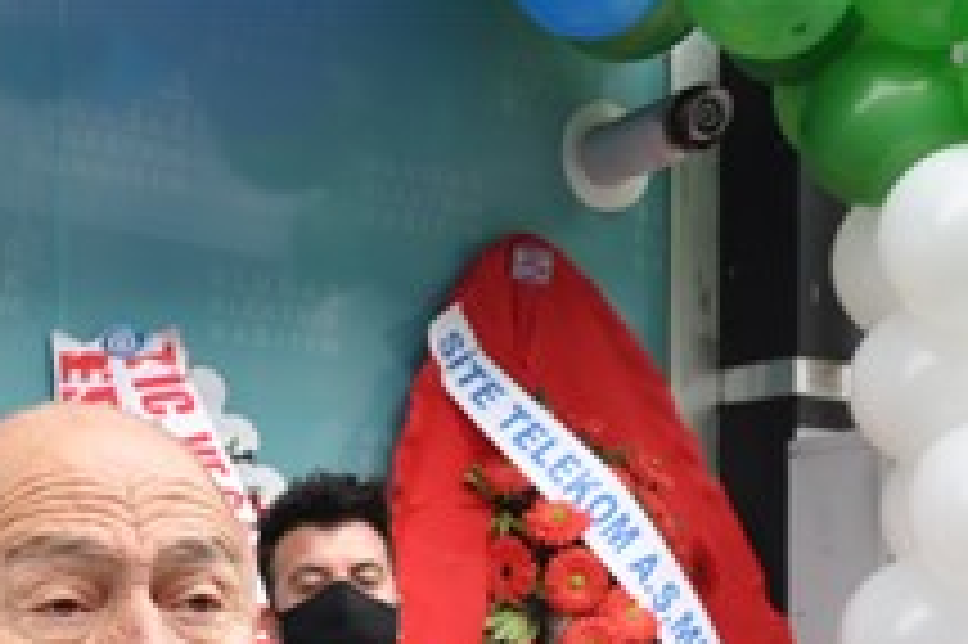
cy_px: 964
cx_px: 288
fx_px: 3170
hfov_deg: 17.3
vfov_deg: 11.1
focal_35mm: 118
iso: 200
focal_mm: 26
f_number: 8
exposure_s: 1/60
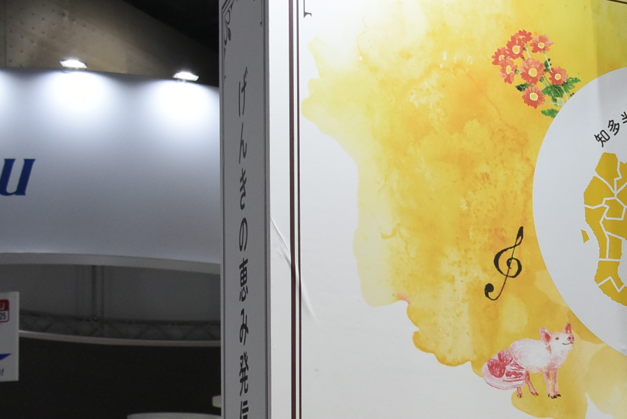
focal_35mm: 76
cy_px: 481
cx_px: 716
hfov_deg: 24.6
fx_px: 1325
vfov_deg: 17.3
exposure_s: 1/160
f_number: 6.3
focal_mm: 22
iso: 1250
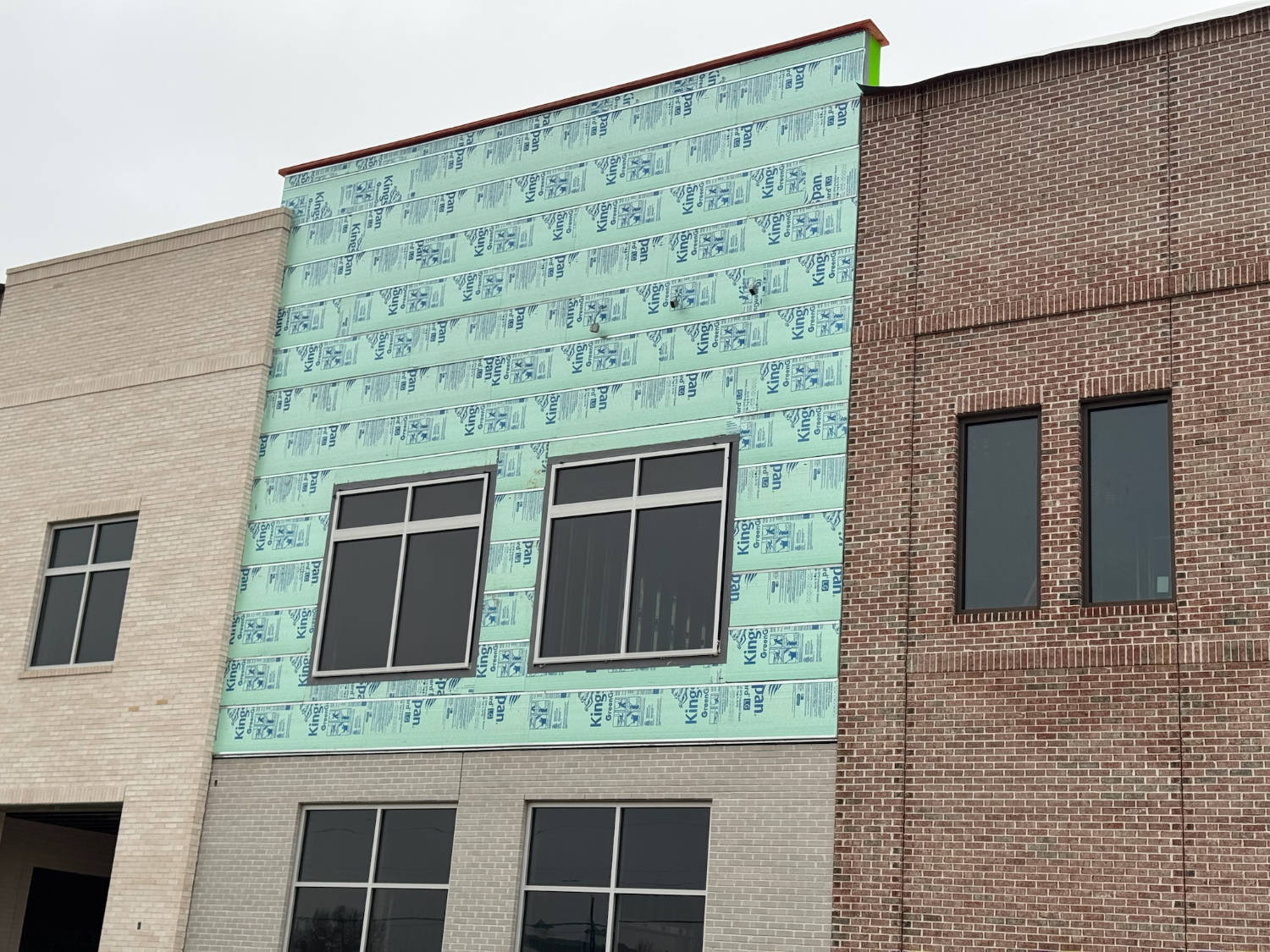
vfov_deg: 30.3
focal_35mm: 48
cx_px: 635
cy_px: 476
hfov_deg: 39.7
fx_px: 1761
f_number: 1.8
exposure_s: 1/621
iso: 64
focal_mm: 6.8
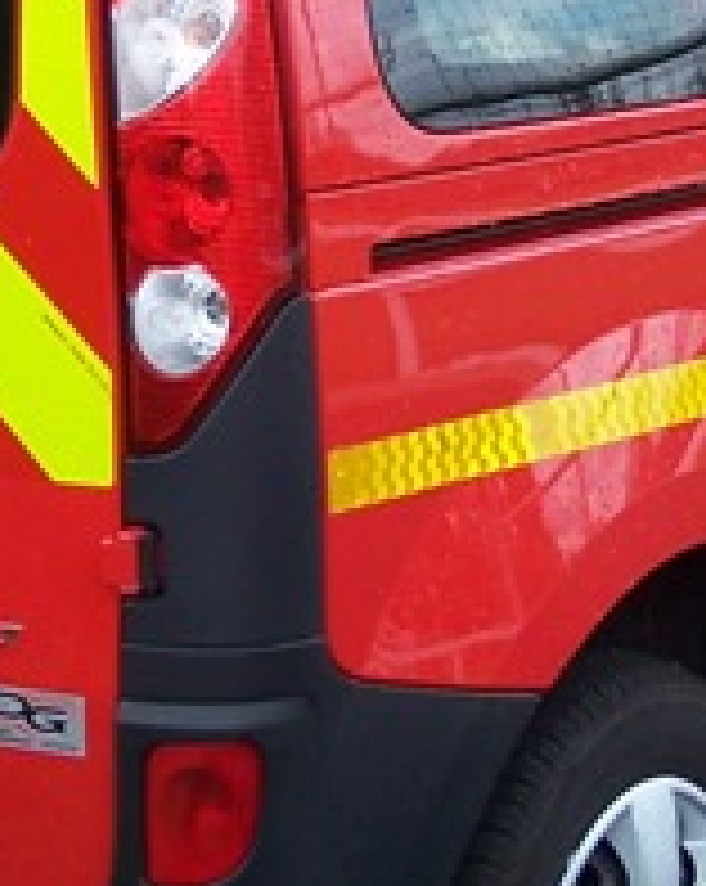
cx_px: 337
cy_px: 283
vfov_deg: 12.8
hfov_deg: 10.2
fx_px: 3953
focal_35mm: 151
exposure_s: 1/350
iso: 80
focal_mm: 6.3
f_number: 2.8
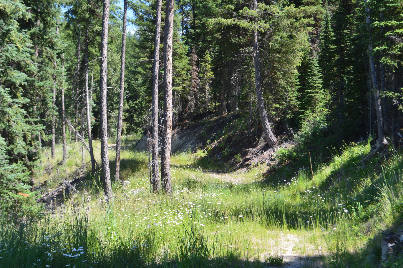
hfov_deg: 29.3
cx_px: 202
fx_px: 772
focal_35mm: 69
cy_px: 134
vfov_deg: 19.7
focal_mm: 46
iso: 400
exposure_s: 1/200
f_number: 10
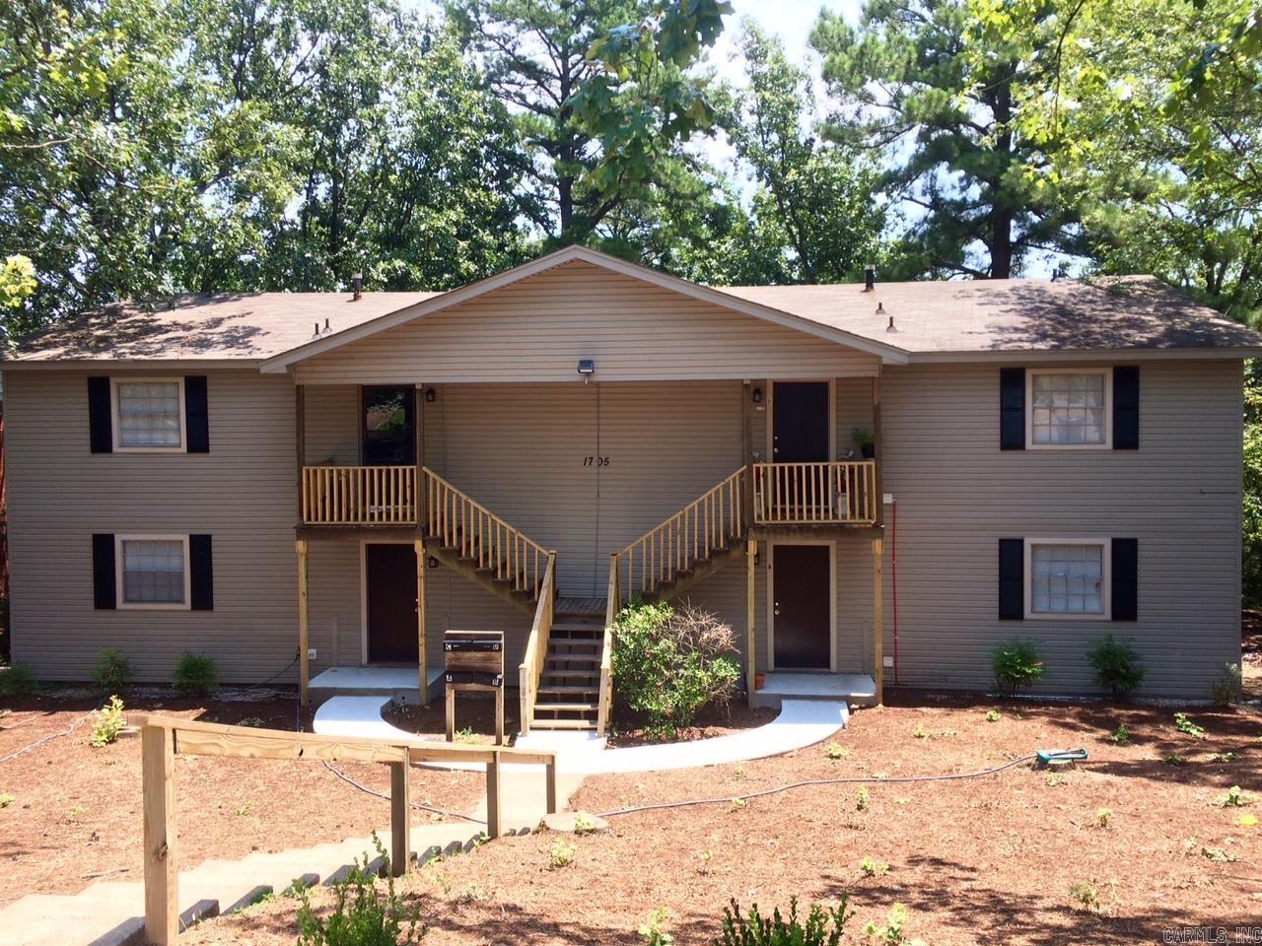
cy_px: 473
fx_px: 1057
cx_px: 631
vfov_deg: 48.2
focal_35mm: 29
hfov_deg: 61.7
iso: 32
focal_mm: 4.15
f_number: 2.2
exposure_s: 1/500
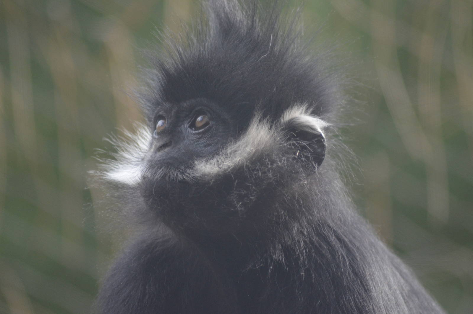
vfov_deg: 4.1
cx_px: 236
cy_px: 157
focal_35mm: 330
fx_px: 4327
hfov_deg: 6.3
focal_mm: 220
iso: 1100
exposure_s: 1/500
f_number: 4.8
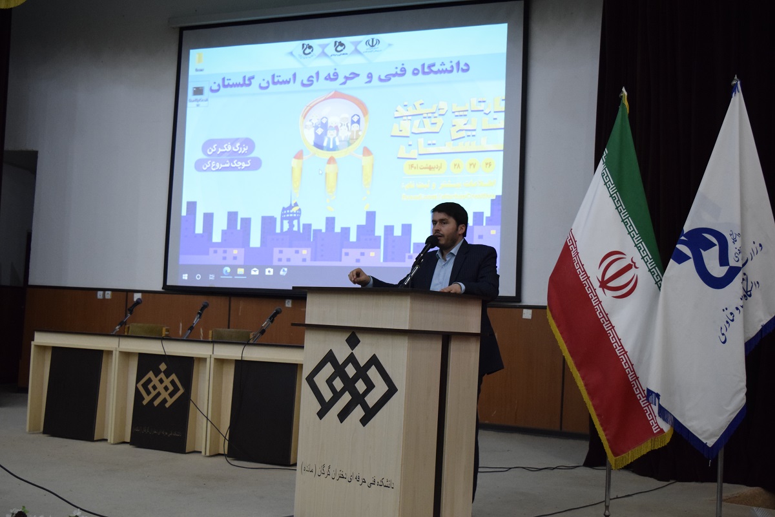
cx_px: 388
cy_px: 258
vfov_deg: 33.0
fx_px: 872
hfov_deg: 47.9
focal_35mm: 40
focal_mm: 27
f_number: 4
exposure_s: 1/80
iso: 2500
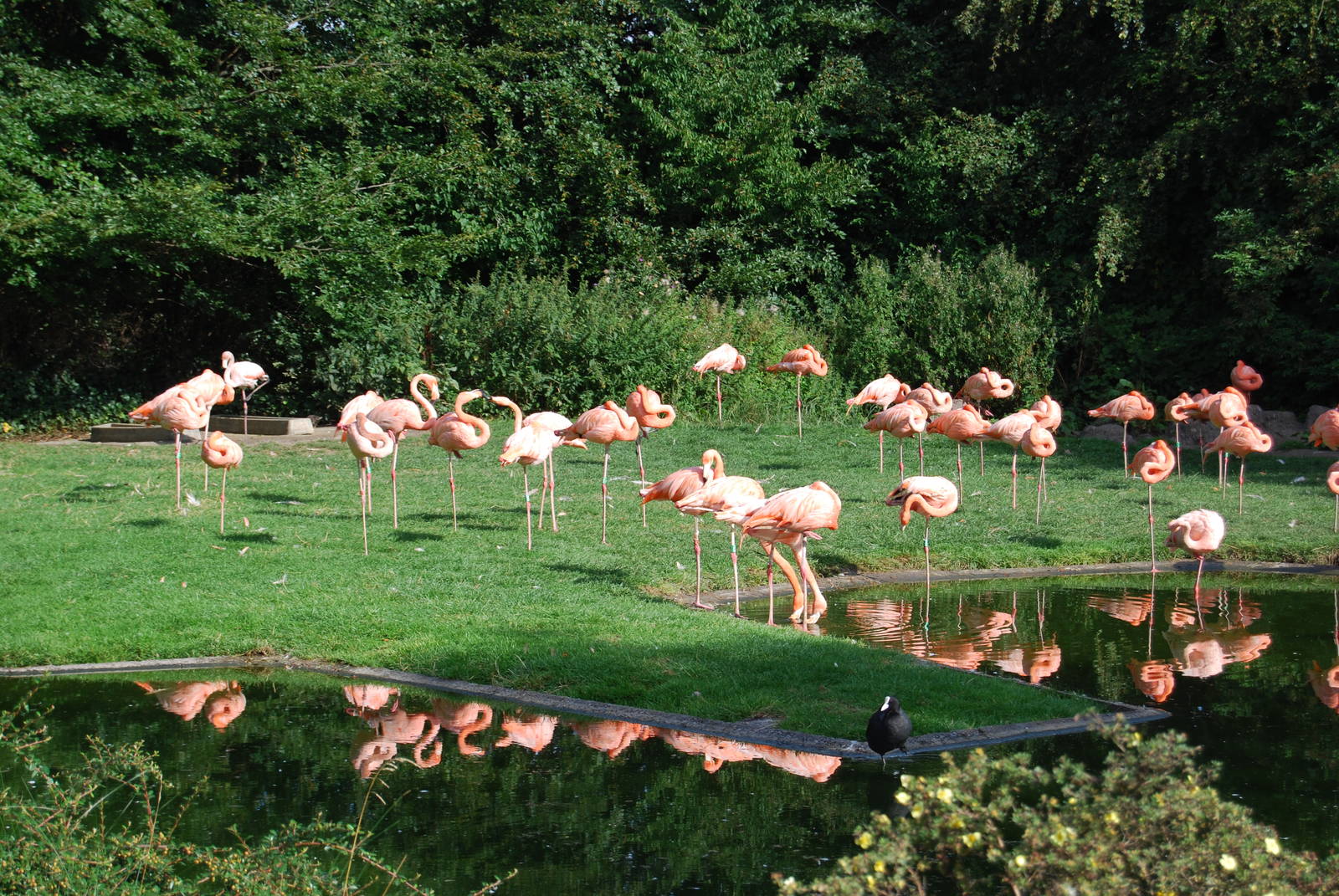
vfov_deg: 16.6
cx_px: 670
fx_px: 3072
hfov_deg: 24.6
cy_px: 448
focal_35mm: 82
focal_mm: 55
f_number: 7.1
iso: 100
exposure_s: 1/200
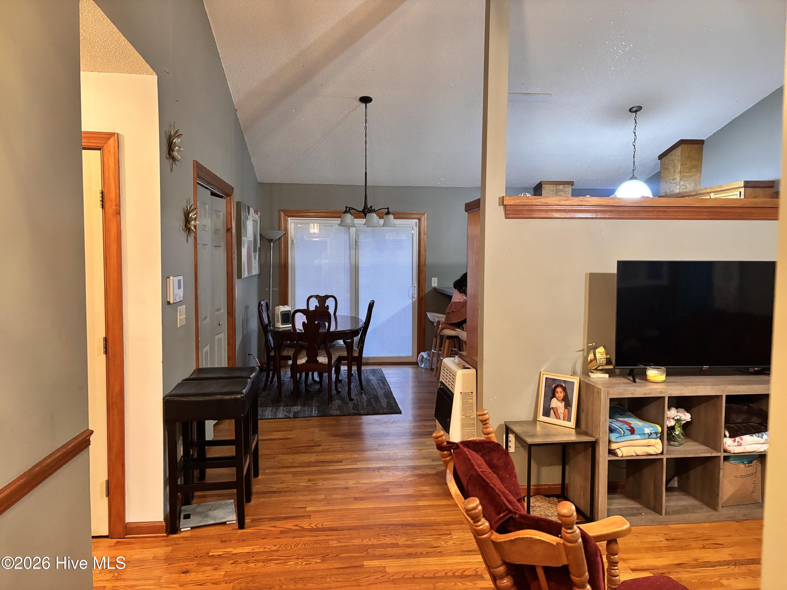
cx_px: 394
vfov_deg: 53.1
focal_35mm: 26
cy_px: 295
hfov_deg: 67.3
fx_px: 591
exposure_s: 1/40
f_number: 1.6
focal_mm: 5.96
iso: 640
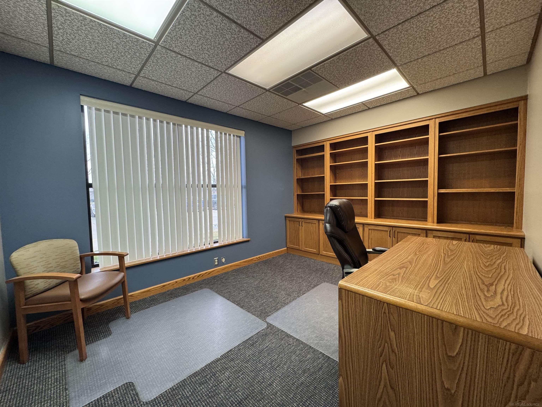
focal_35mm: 14
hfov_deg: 102.1
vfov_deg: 85.7
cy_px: 204
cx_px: 271
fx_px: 219
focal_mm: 2.22
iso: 200
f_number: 2.2
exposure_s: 1/60
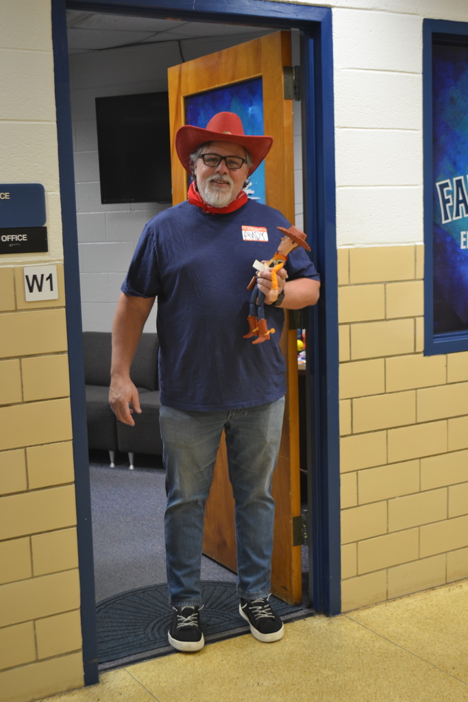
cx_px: 234
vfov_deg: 41.1
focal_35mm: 48
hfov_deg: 28.1
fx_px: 936
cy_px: 351
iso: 400
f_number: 4.8
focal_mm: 32
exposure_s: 1/15
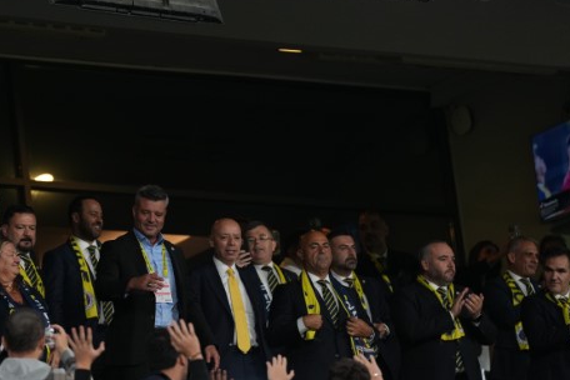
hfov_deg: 6.5
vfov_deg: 4.3
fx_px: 5003
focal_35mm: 316
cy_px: 222
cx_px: 145
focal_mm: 200
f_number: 3.2
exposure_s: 1/800
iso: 2000
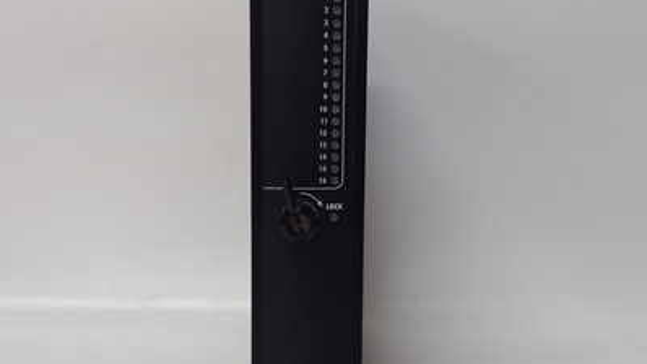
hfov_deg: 54.0
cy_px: 170
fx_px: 635
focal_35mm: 37
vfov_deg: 32.0
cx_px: 301
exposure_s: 1/33
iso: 167
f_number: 2
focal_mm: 3.79
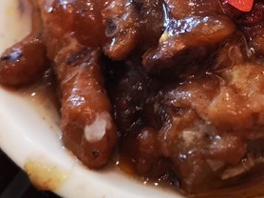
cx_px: 215
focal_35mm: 70
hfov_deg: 27.2
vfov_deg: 20.1
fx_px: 533
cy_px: -13
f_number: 4
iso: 250
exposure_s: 1/100
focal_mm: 3.95
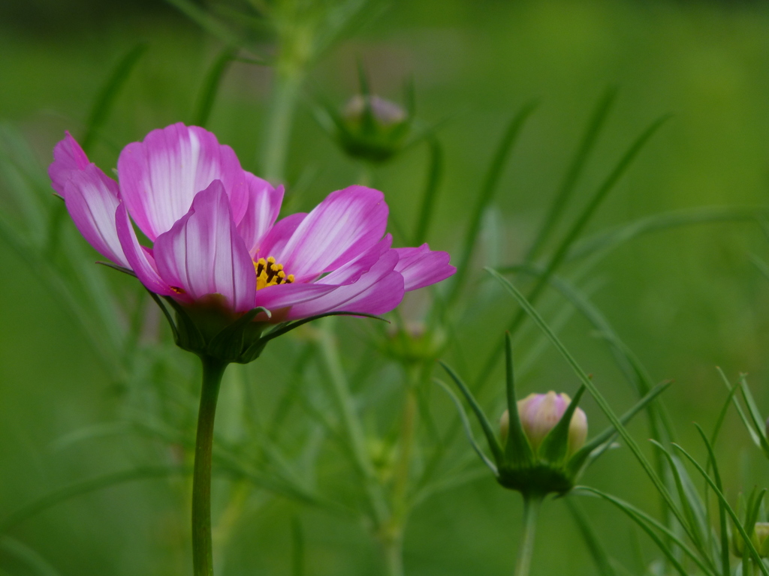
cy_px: 288
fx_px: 10663
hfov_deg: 4.1
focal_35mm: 480
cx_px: 384
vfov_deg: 3.1
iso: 100
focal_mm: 86
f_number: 6.4
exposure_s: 1/160
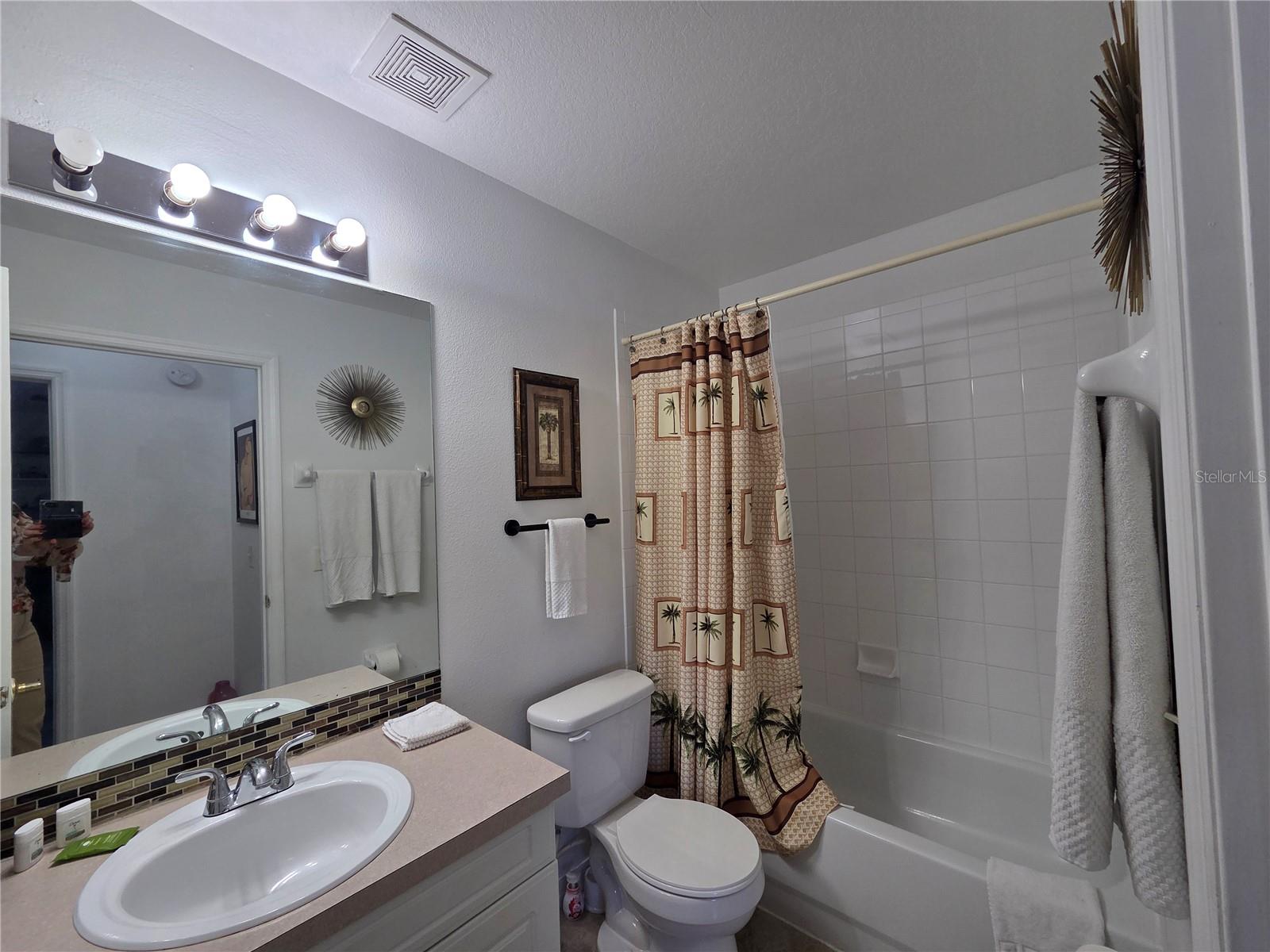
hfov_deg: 106.2
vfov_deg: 89.9
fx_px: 477
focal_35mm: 13
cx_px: 635
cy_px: 476
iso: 64
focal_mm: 2.2
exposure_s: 1/120
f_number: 2.2
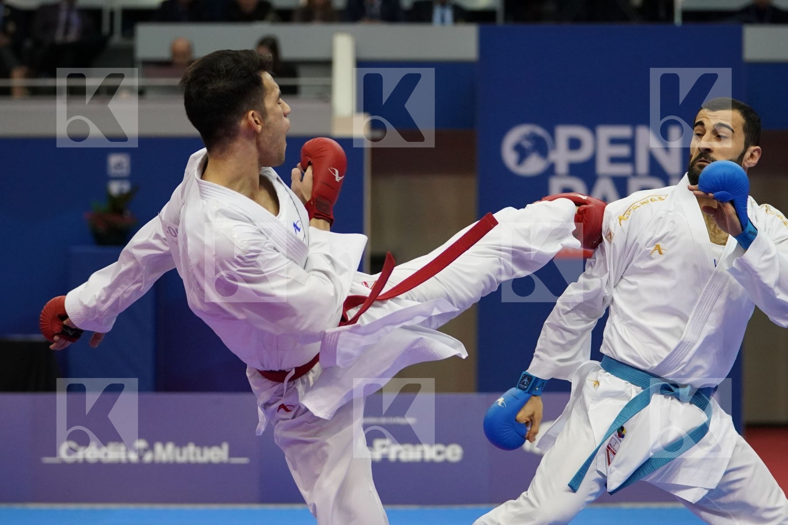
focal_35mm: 129
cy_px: 262
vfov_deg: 10.6
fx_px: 2823
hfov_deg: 15.9
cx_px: 394
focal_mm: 86
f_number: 2.8
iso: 3200
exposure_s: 1/1000
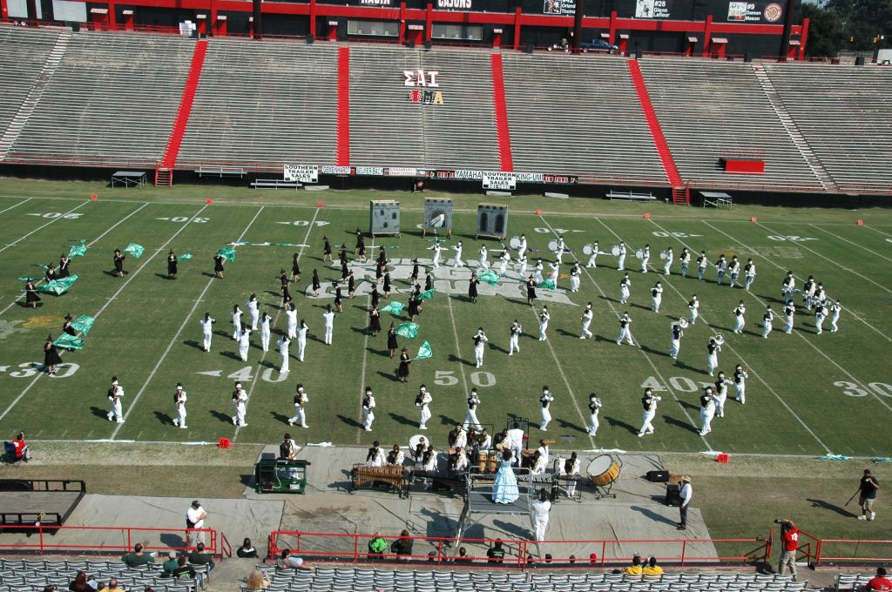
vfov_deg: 32.9
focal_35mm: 40
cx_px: 446
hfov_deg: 48.0
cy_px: 296
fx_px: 1002
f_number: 10
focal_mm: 27
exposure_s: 1/400
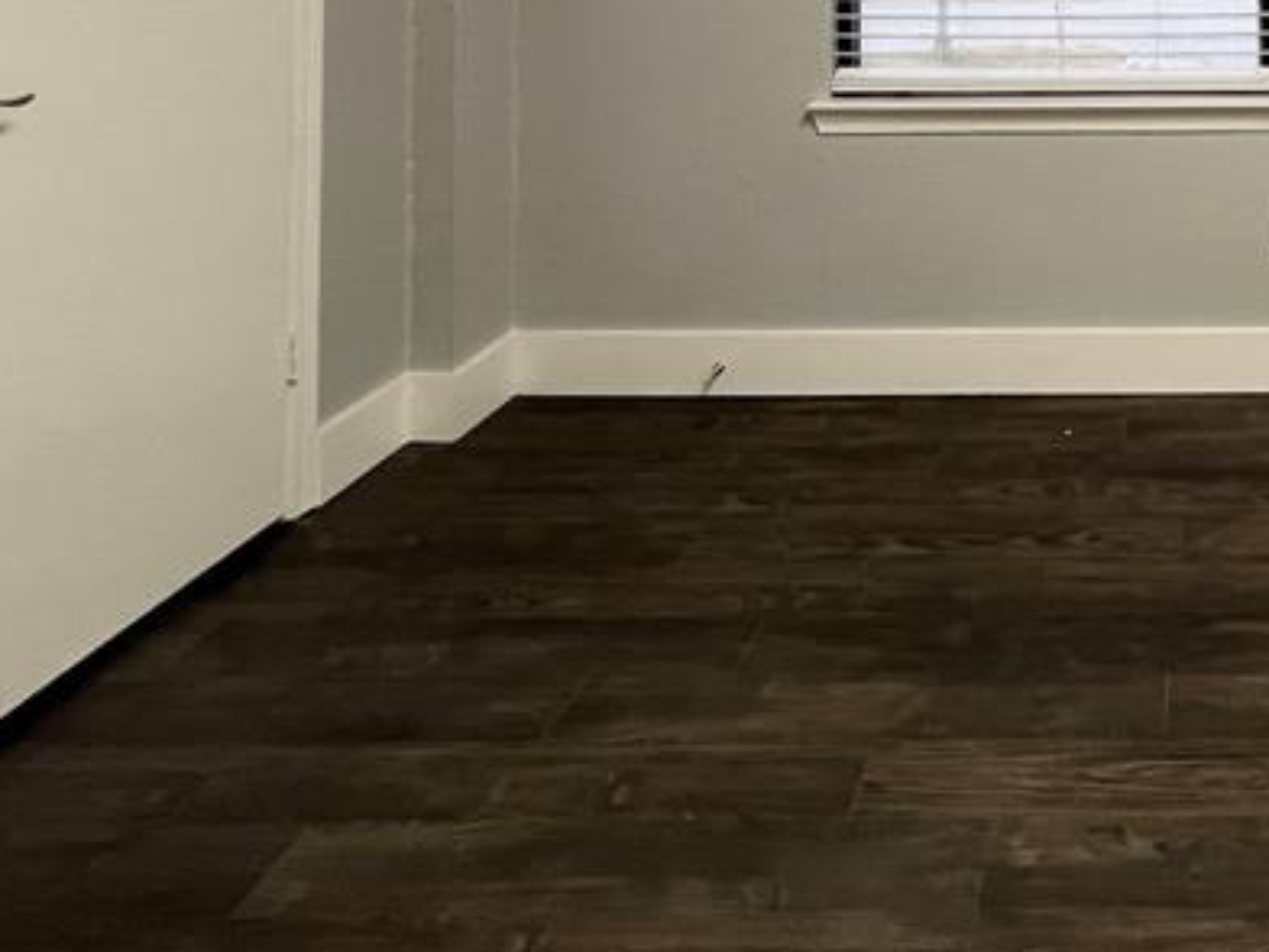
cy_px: -220
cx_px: 1230
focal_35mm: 34
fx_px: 1246
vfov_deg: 33.2
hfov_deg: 46.4
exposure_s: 1/120
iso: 250
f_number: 1.8
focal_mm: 1.57
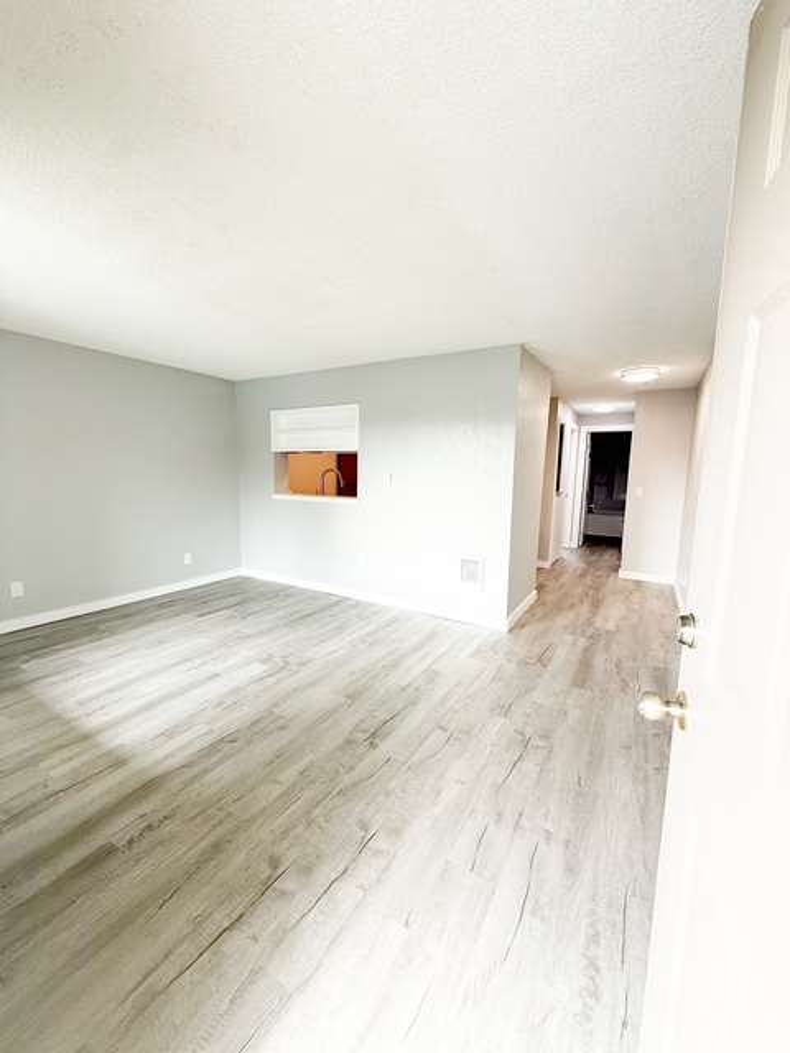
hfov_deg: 85.7
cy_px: 526
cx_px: 395
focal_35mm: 14
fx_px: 426
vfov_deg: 102.1
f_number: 2.2
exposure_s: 1/120
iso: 100
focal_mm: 2.22
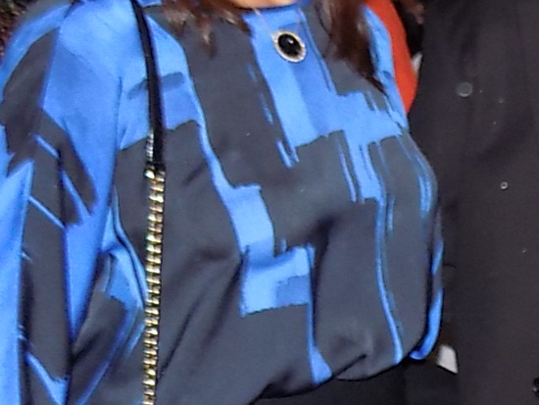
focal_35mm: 95
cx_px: 886
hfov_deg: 17.7
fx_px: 1480
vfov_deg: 15.5
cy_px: 133
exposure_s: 1/30
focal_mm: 4
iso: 220
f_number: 3.1
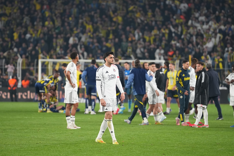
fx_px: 1950
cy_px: 78
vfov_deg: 4.6
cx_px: 117
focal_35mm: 300
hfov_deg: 6.9
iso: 2000
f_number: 2.8
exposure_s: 1/1600
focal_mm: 200
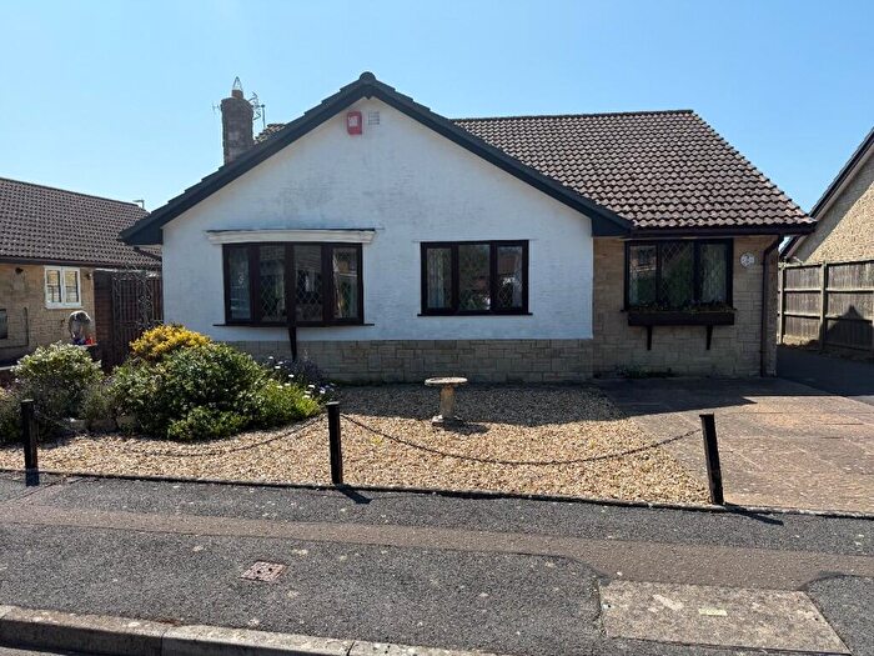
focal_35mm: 24
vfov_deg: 56.8
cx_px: 437
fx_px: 606
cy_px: 328
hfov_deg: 71.6
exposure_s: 1/4405
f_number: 1.78
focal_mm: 6.76
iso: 80
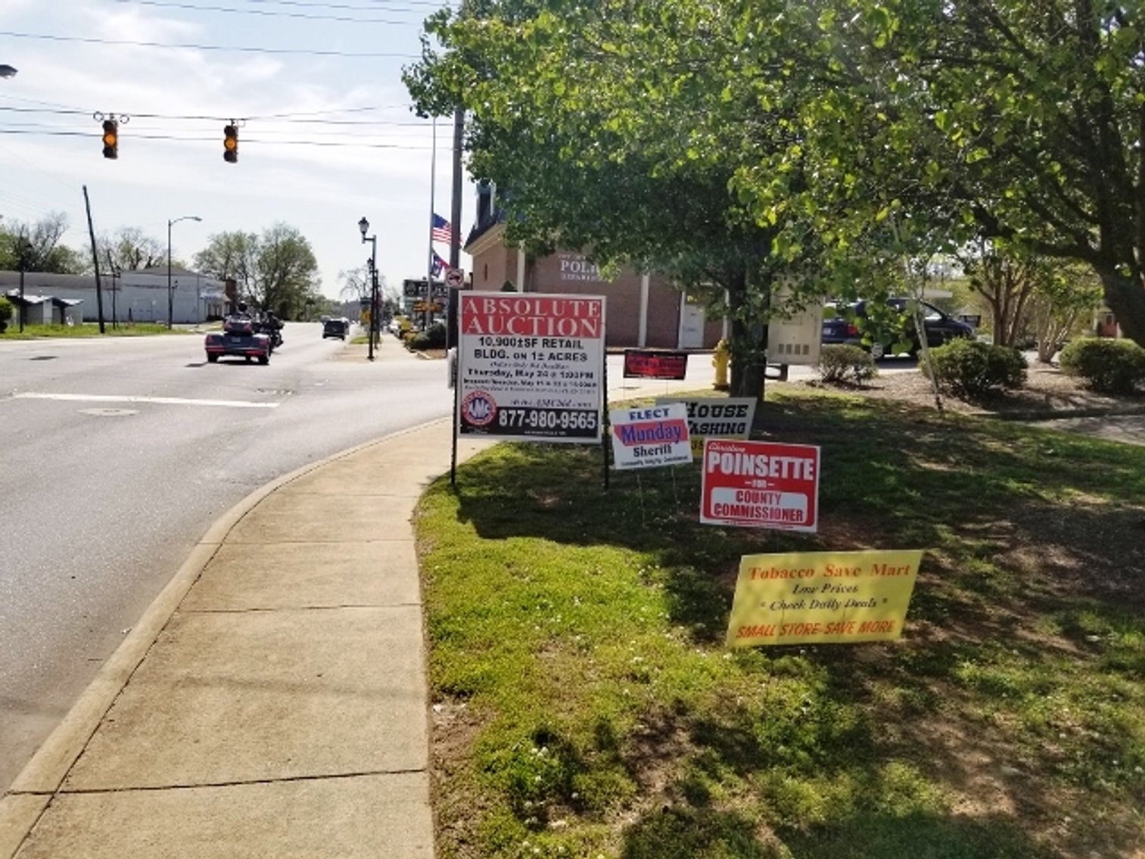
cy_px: 430
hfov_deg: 67.3
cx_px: 572
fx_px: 860
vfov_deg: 53.1
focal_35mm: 26
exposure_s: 1/3880
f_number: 1.7
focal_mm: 4.25
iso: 50
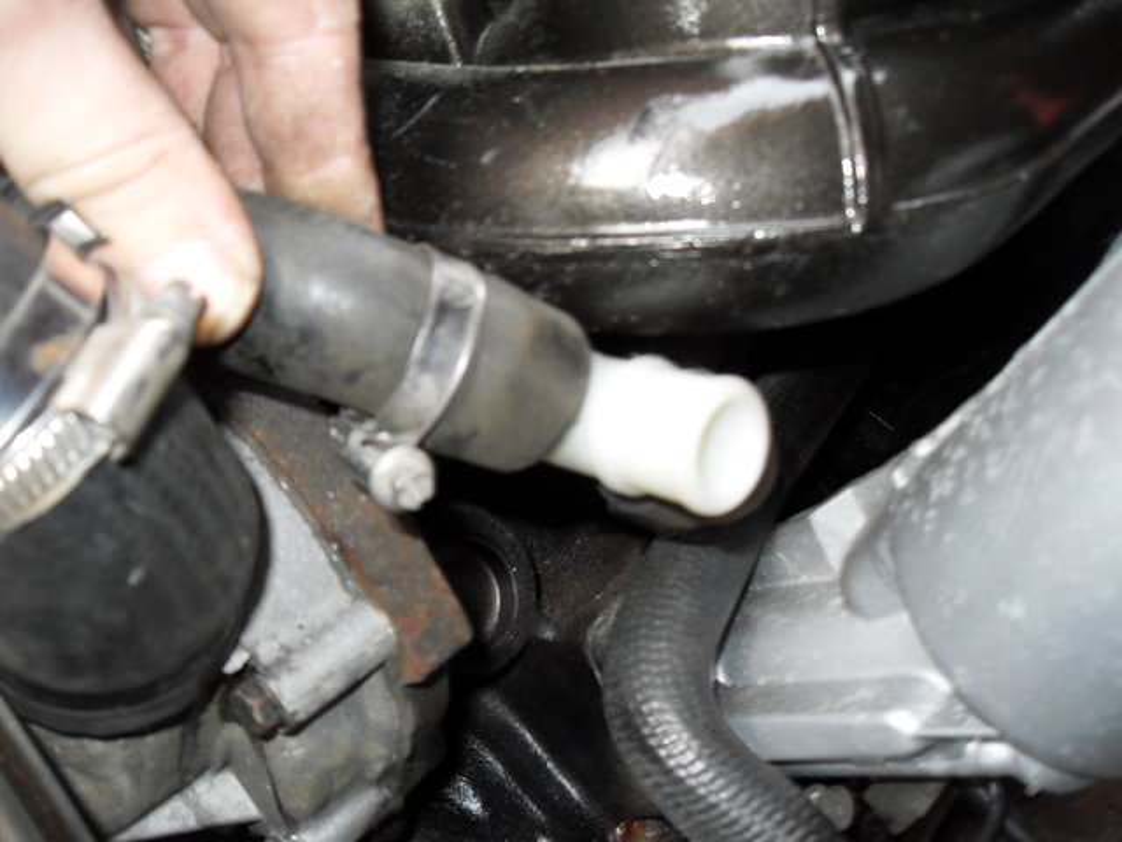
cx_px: 561
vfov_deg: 41.8
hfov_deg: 54.0
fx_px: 1102
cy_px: 421
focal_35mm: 34
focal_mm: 6.3
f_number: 2.8
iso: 100
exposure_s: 1/45
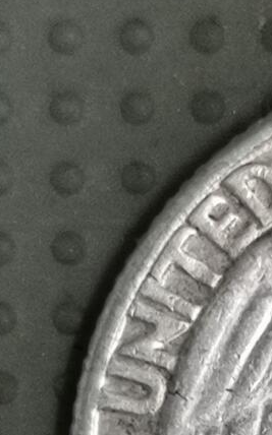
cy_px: 560
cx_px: 436
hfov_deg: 5.6
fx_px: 2755
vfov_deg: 8.9
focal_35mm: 232
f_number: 1.8
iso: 250
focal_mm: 4.75
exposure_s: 1/36
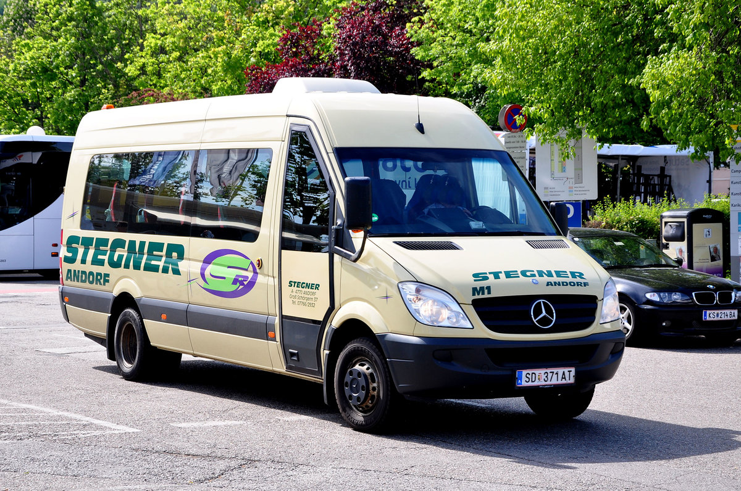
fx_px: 1603
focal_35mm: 78
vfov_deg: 17.4
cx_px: 370
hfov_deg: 26.0
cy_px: 246
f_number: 7.1
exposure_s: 1/200
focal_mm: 52
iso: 200
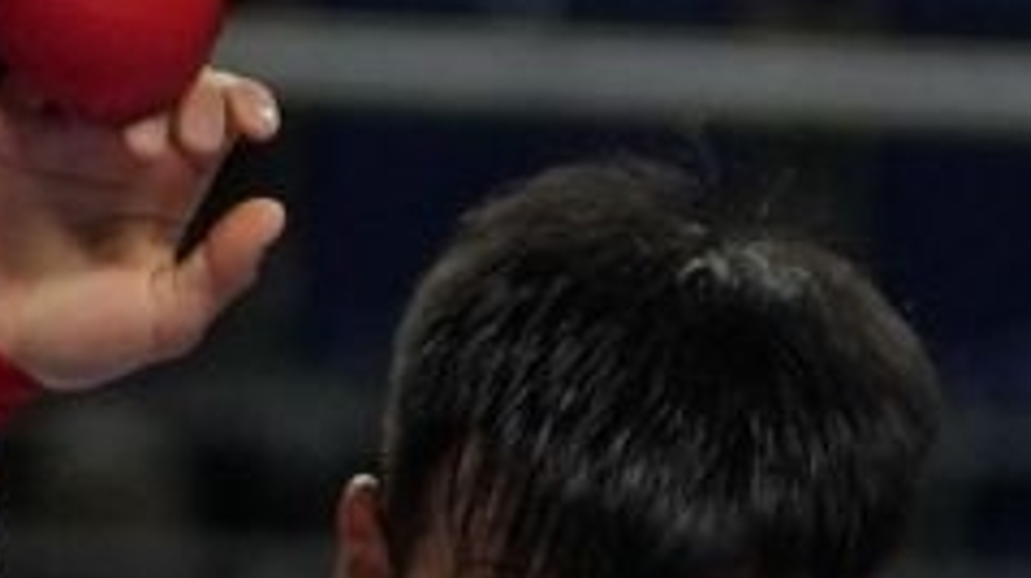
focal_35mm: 1446
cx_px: 2235
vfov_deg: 0.8
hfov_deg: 1.5
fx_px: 39500
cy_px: 1203
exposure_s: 1/1000
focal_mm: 122
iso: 1000
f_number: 2.8
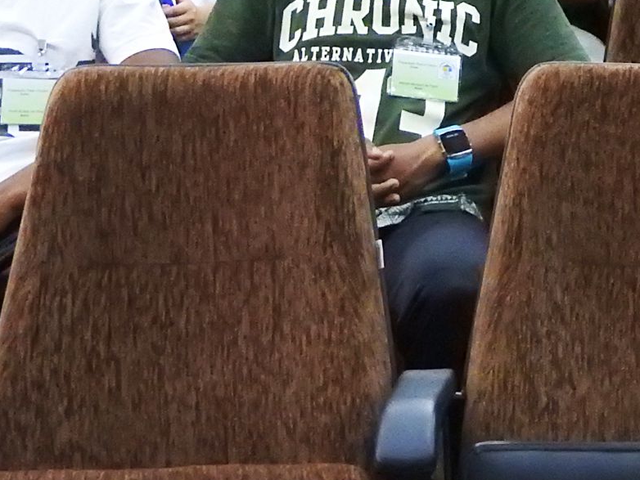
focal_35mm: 151
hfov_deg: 12.9
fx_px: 2793
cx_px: 677
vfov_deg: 9.6
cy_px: -184
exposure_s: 1/30
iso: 1600
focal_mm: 9
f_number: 4
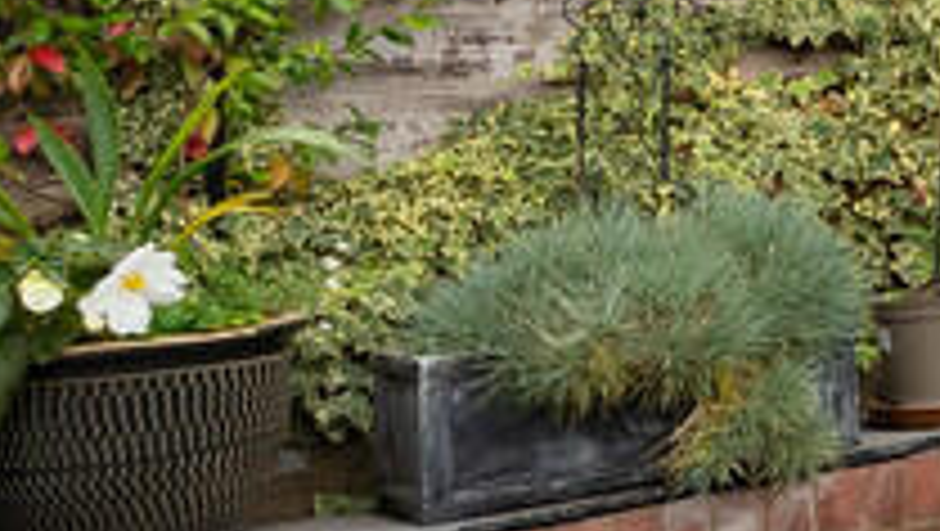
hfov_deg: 18.3
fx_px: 2046
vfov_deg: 14.4
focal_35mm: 82
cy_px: -81
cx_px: 1826
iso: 640
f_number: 7.1
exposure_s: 1/125
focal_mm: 16
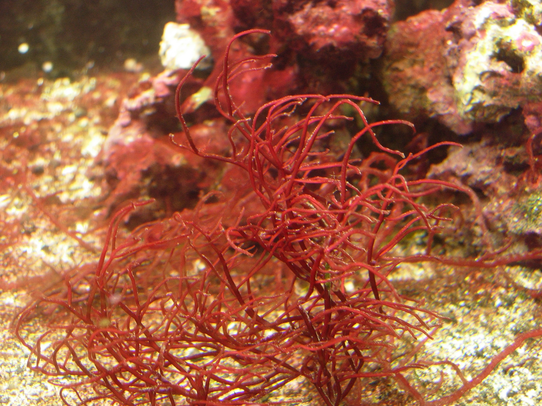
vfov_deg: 24.0
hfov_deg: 31.7
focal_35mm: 61
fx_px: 955
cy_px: 203
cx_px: 271
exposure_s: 1/4
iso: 133
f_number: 3.5
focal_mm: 12.7
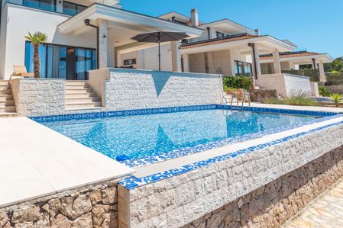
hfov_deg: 72.6
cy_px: 61
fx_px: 210
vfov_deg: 54.9
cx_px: 82
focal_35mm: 22
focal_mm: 14
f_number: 5.6
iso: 100
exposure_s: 1/800
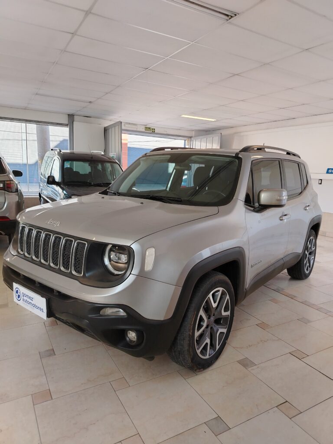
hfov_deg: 56.8
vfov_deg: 71.6
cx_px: 166
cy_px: 222
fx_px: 308
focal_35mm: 24
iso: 233
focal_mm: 5.25
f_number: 1.75
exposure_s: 1/50
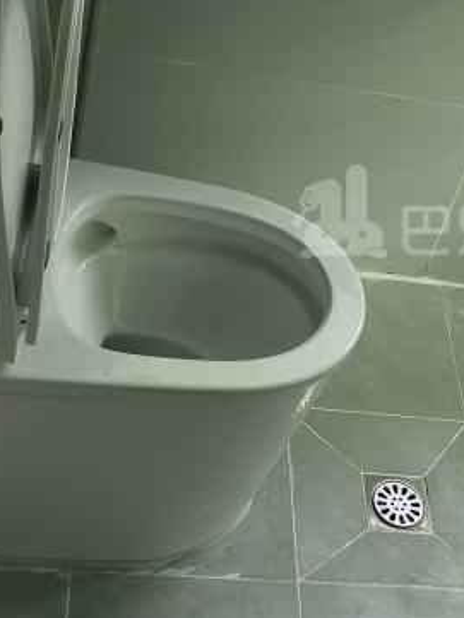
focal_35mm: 68
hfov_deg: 21.1
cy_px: 213
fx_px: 1215
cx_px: 428
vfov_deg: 28.4
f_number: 1.57
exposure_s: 1/160
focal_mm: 5.6
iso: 72
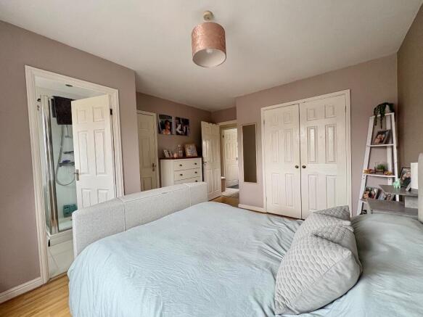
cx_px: 212
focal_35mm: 14
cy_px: 158
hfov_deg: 102.1
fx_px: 171
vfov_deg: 85.7
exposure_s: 1/83
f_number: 2.2
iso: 250
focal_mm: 2.22
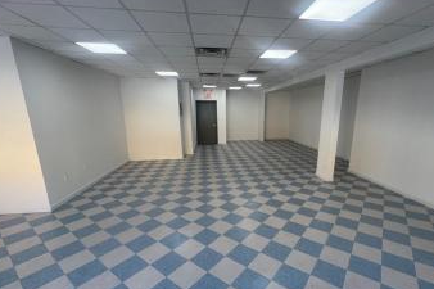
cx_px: 238
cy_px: 159
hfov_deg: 96.5
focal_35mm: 16
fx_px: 193
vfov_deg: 73.5
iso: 50
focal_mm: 1.57
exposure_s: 1/120
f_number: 1.8
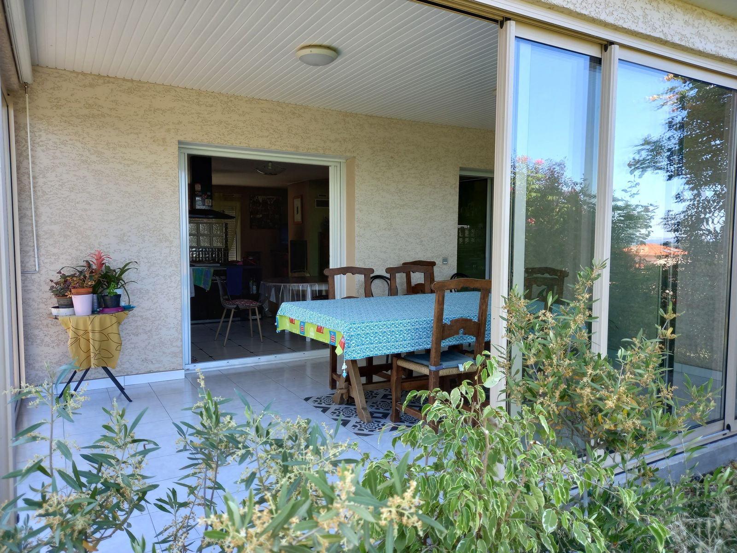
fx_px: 532
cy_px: 276
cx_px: 368
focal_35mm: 25
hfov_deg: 69.4
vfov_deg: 54.9
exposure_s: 1/100
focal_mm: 4.6
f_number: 2
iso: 40
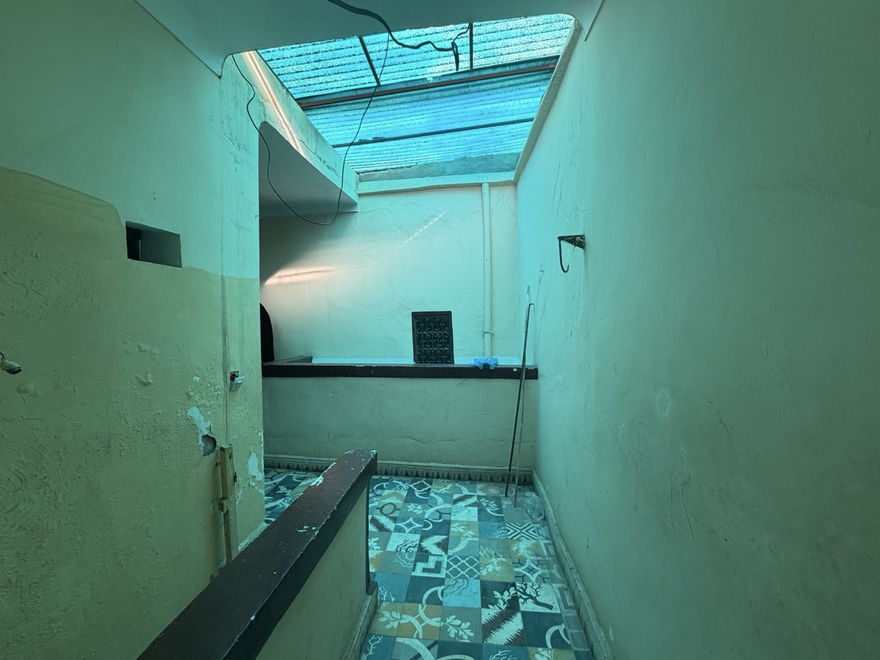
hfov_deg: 102.1
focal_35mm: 14
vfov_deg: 85.7
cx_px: 440
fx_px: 356
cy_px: 330
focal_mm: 2.22
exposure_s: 1/100
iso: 160
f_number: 2.2
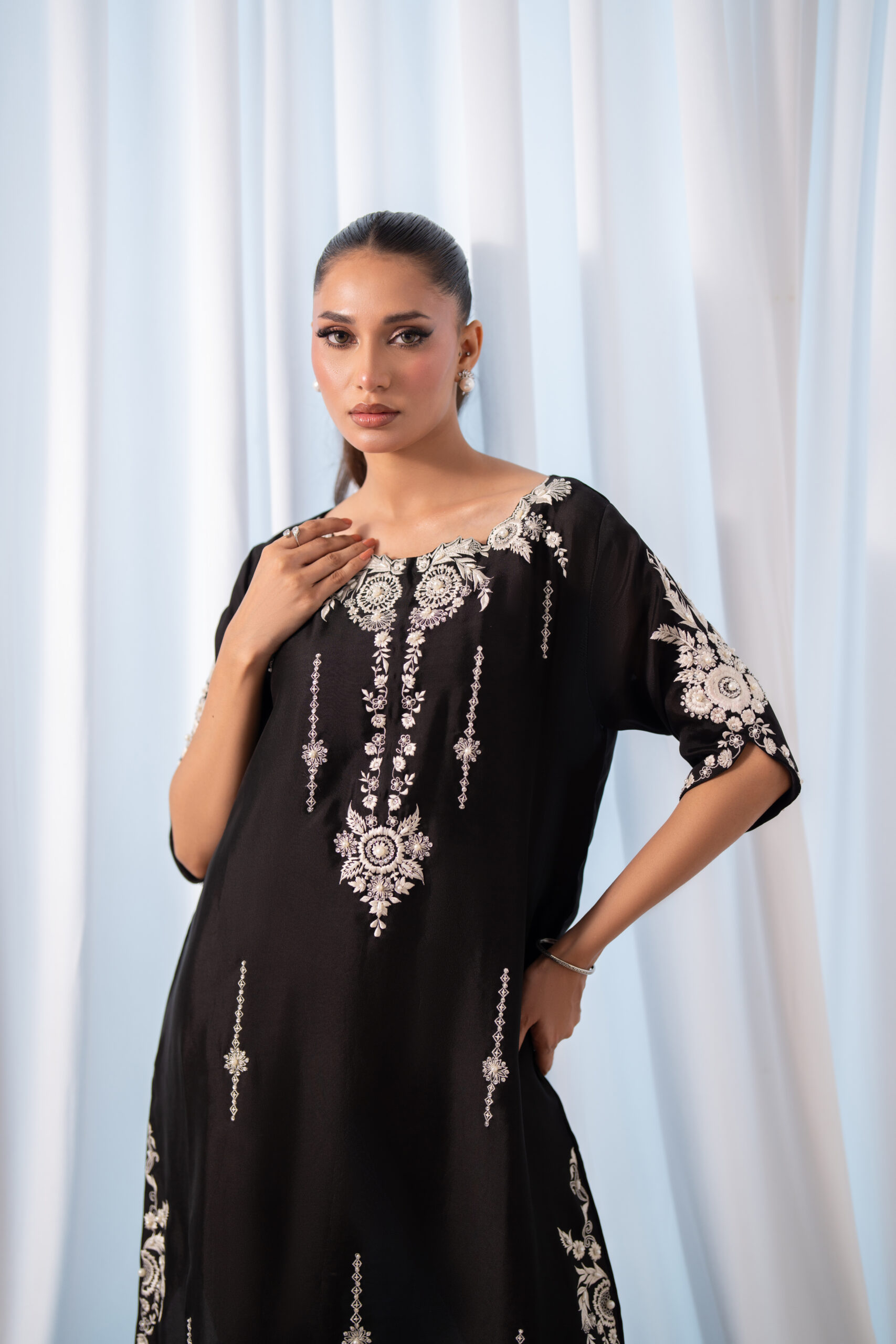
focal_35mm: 50
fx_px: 1866
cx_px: 448
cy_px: 672
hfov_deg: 27.0
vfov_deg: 39.6
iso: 200
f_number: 1.6
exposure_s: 1/400
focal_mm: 50
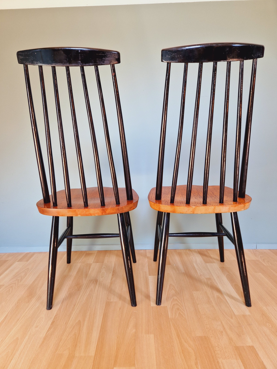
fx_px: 245
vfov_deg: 73.9
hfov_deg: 58.9
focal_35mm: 23
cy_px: 184
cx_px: 138
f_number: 1.8
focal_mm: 5.4
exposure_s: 1/100
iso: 160
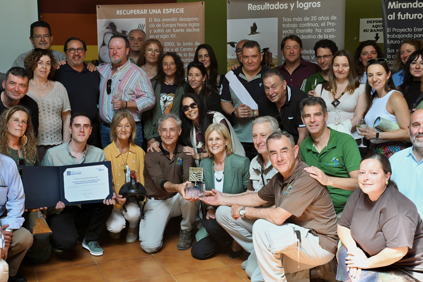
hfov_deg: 39.6
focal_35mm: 50
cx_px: 212
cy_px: 141
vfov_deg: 27.0
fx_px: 587
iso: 3200
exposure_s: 1/320
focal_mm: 50
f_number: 6.3
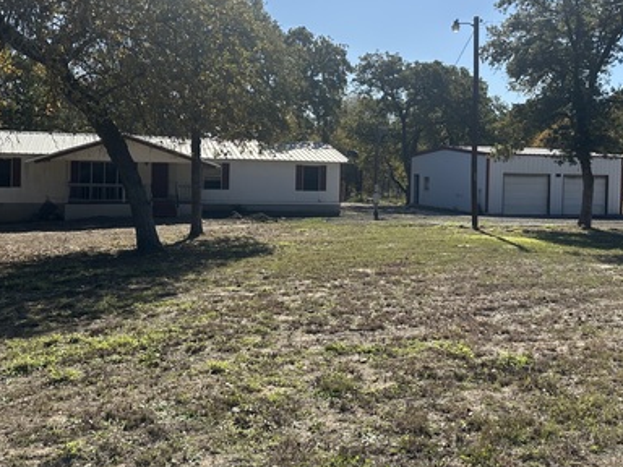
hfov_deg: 46.8
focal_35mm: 40
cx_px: 331
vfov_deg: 35.8
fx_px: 720
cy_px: 177
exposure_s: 1/5263
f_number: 1.78
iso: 80
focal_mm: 6.86
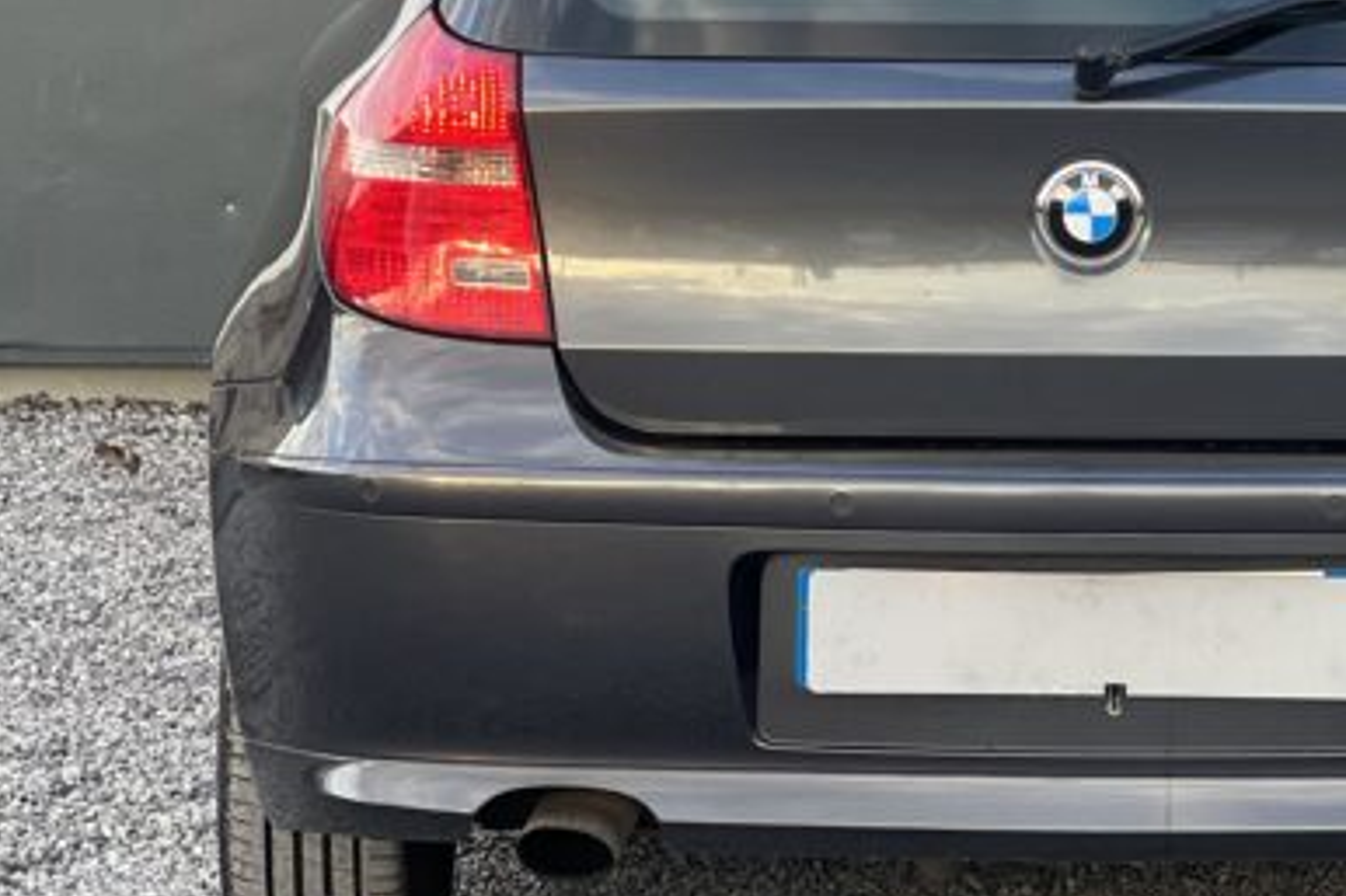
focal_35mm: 166
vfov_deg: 8.2
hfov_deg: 12.3
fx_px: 6204
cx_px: 1053
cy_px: 150
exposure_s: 1/100
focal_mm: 9
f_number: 2.8
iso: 80
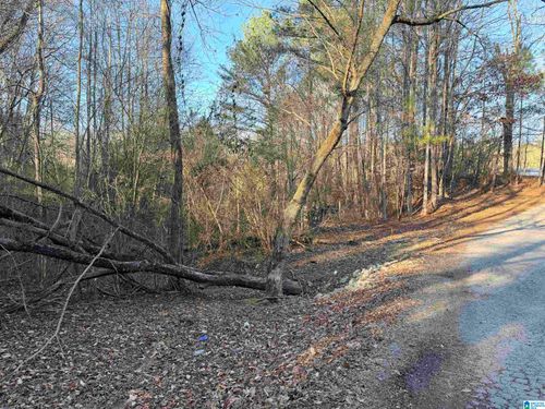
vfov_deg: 56.8
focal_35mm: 24
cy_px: 204
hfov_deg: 71.6
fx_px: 378
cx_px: 272
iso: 100
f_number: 1.78
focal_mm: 6.76
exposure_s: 1/423
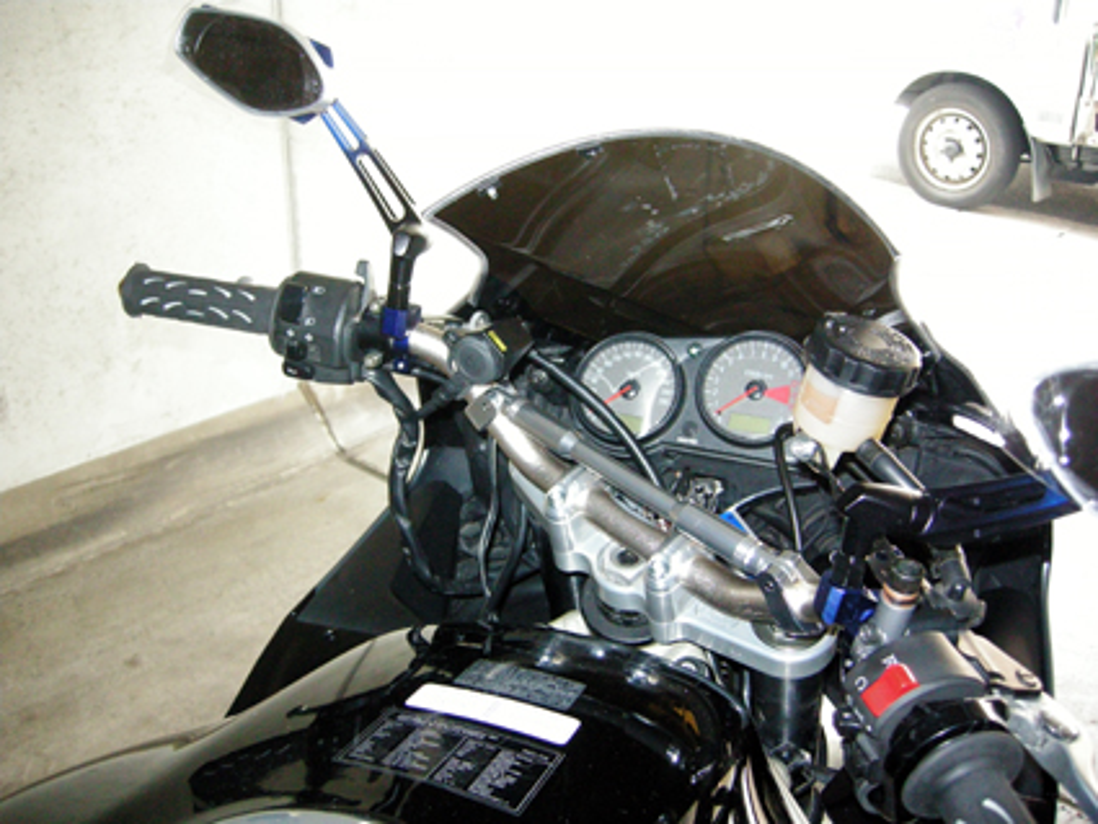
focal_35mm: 36
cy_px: 412
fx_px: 1142
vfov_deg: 39.7
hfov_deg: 51.3
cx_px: 549
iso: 400
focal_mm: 7.5
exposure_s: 1/30
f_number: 2.7
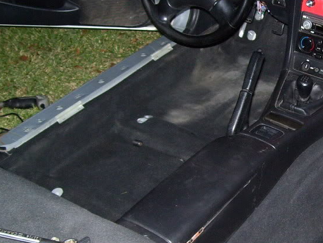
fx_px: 625
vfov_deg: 21.9
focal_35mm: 67
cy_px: 119
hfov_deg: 27.9
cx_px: 290
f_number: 2.7
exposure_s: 1/60
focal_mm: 6
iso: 200
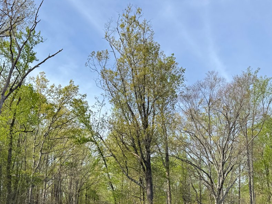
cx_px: 145
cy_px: 191
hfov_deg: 41.2
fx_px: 362
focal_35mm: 46
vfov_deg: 29.9
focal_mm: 6.76
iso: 80
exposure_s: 1/2252
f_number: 1.78
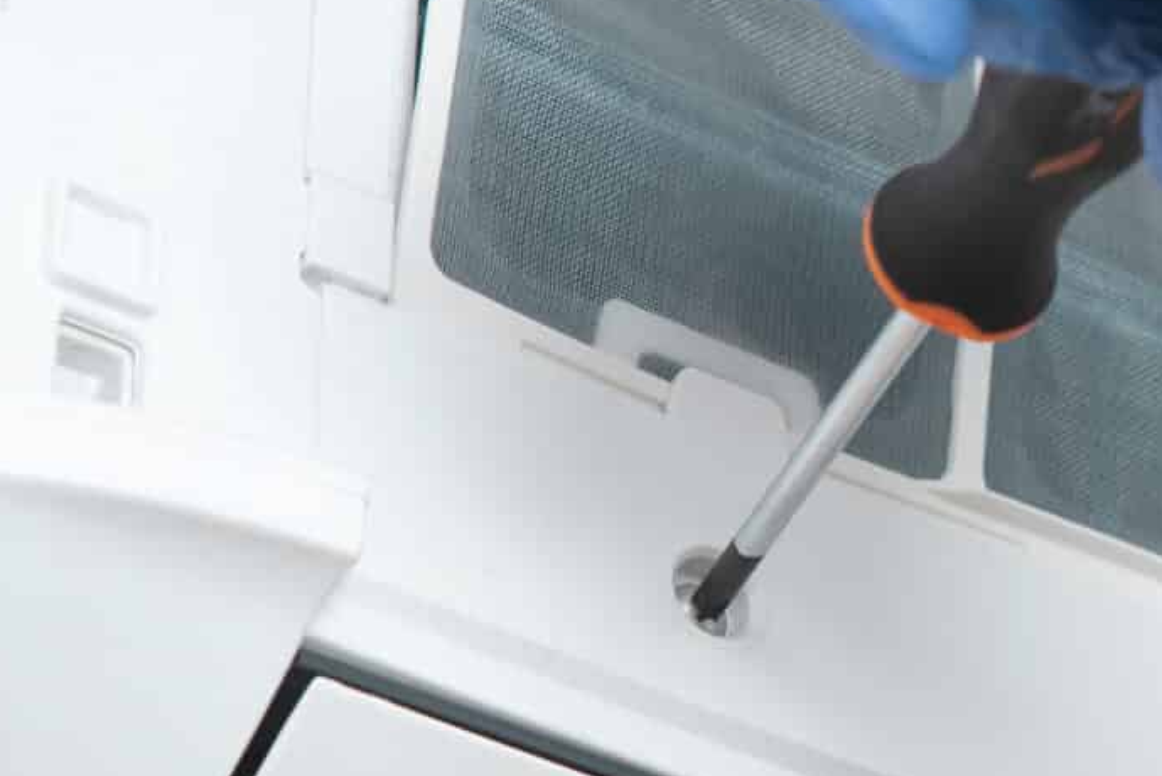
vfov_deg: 5.3
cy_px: 310
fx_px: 8395
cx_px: 1494
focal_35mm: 260
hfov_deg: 7.8
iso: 100
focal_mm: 70
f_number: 6.3
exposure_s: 1/125
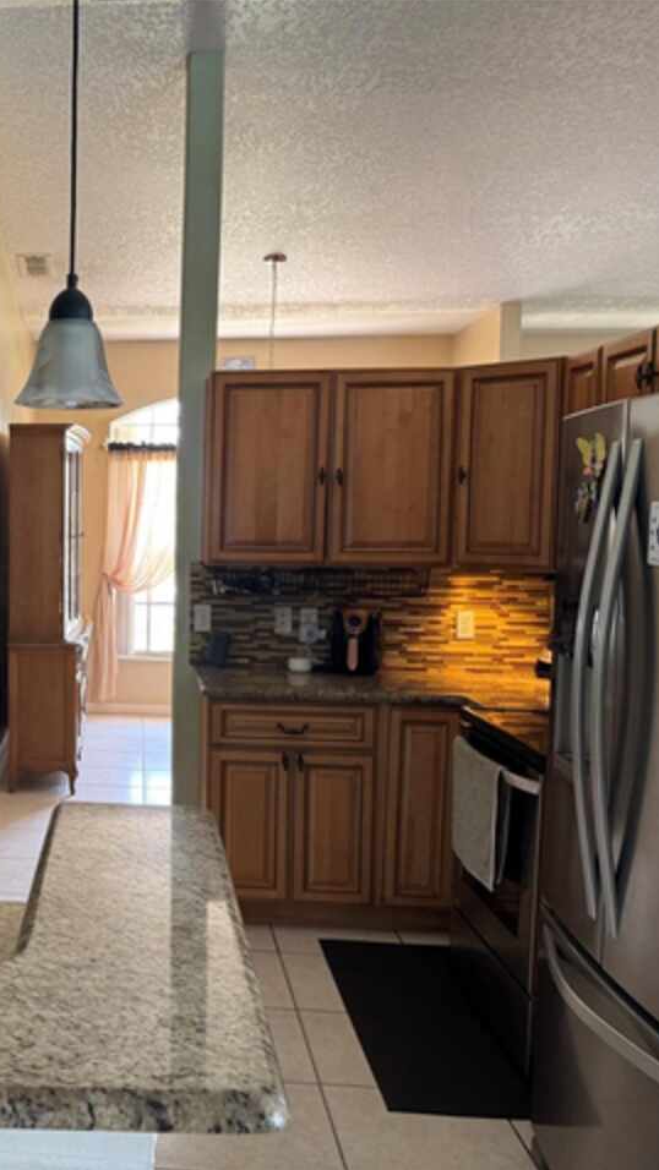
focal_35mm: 35
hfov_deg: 31.4
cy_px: 585
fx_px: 1087
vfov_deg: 56.6
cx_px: 10
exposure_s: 1/67
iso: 200
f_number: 1.78
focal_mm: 6.76
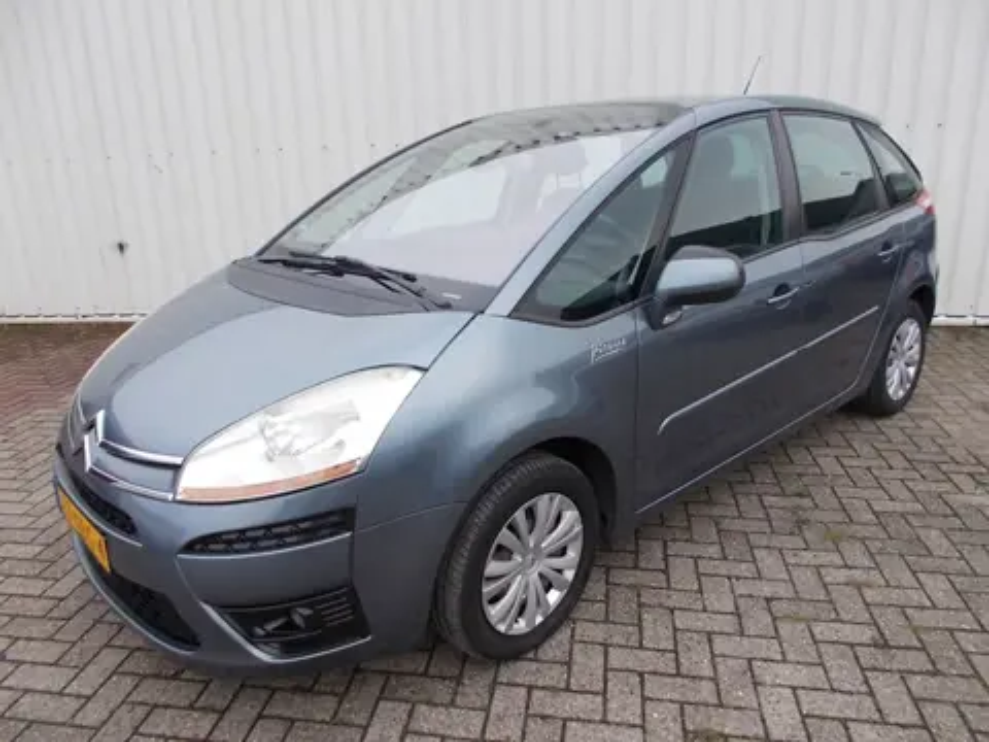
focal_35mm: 26
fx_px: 743
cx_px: 494
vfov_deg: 53.1
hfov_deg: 67.3
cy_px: 371
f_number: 3.2
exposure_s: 1/250
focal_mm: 4.6
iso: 80
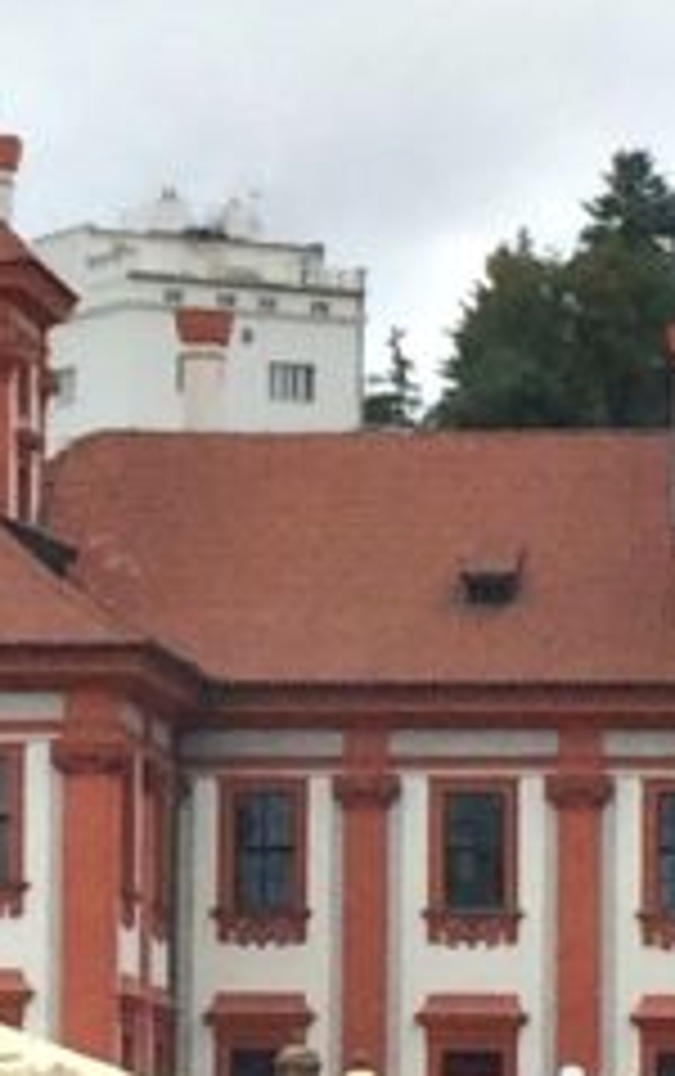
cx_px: -18
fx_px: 7718
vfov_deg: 8.0
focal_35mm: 263
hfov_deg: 5.0
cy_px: 522
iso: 32
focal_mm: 4.15
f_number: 2.2
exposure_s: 1/1282
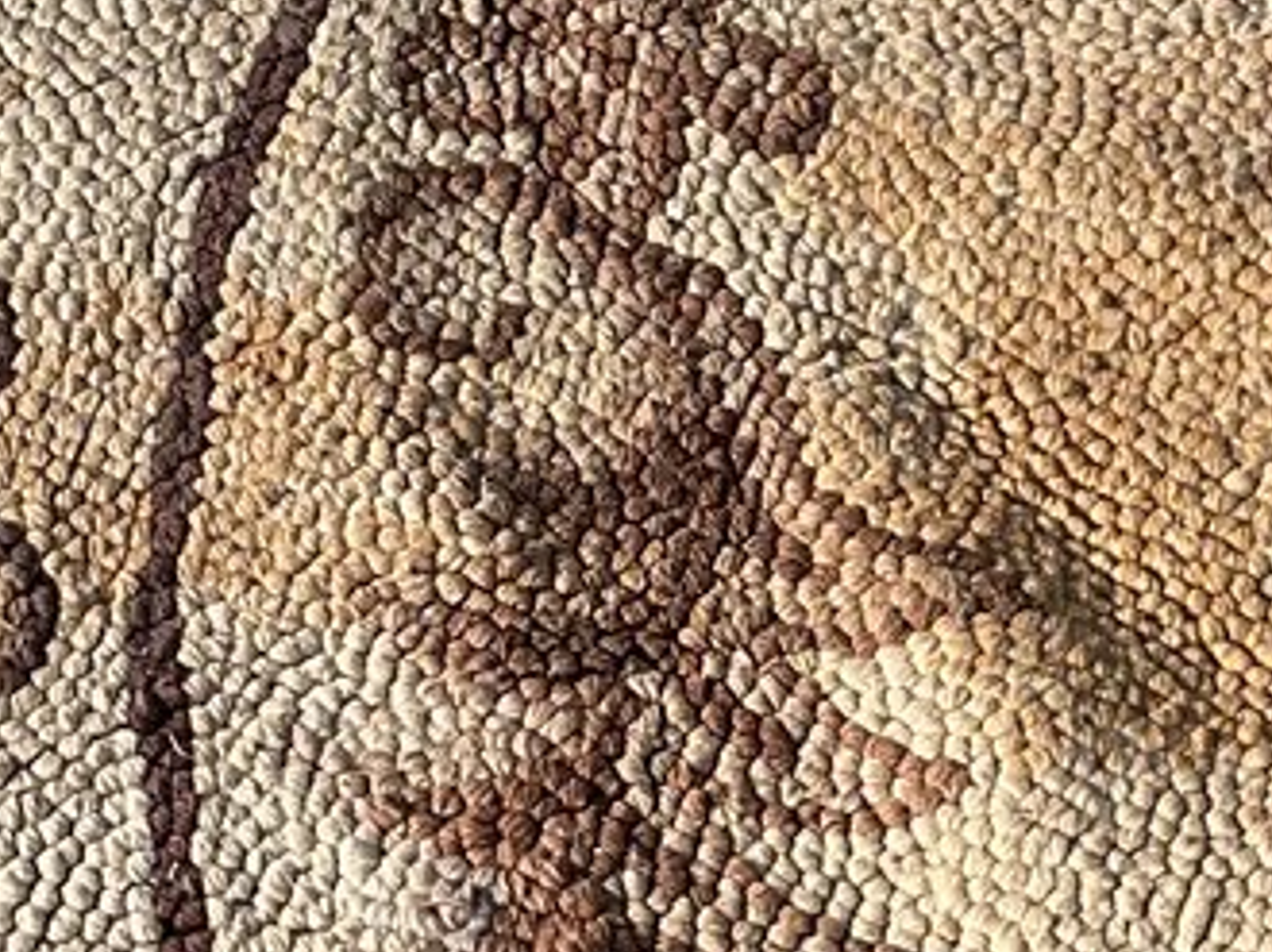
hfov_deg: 14.8
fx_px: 4884
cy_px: 819
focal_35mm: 133
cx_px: 549
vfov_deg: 11.1
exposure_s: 1/1577
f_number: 1.8
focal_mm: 3
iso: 16
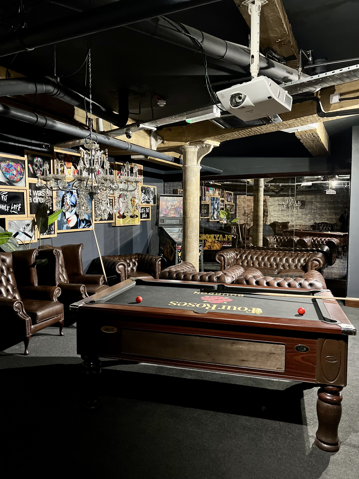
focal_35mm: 26
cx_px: 180
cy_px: 240
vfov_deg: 67.3
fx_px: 360
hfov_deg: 53.1
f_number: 1.5
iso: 500
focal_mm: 5.7
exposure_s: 1/33
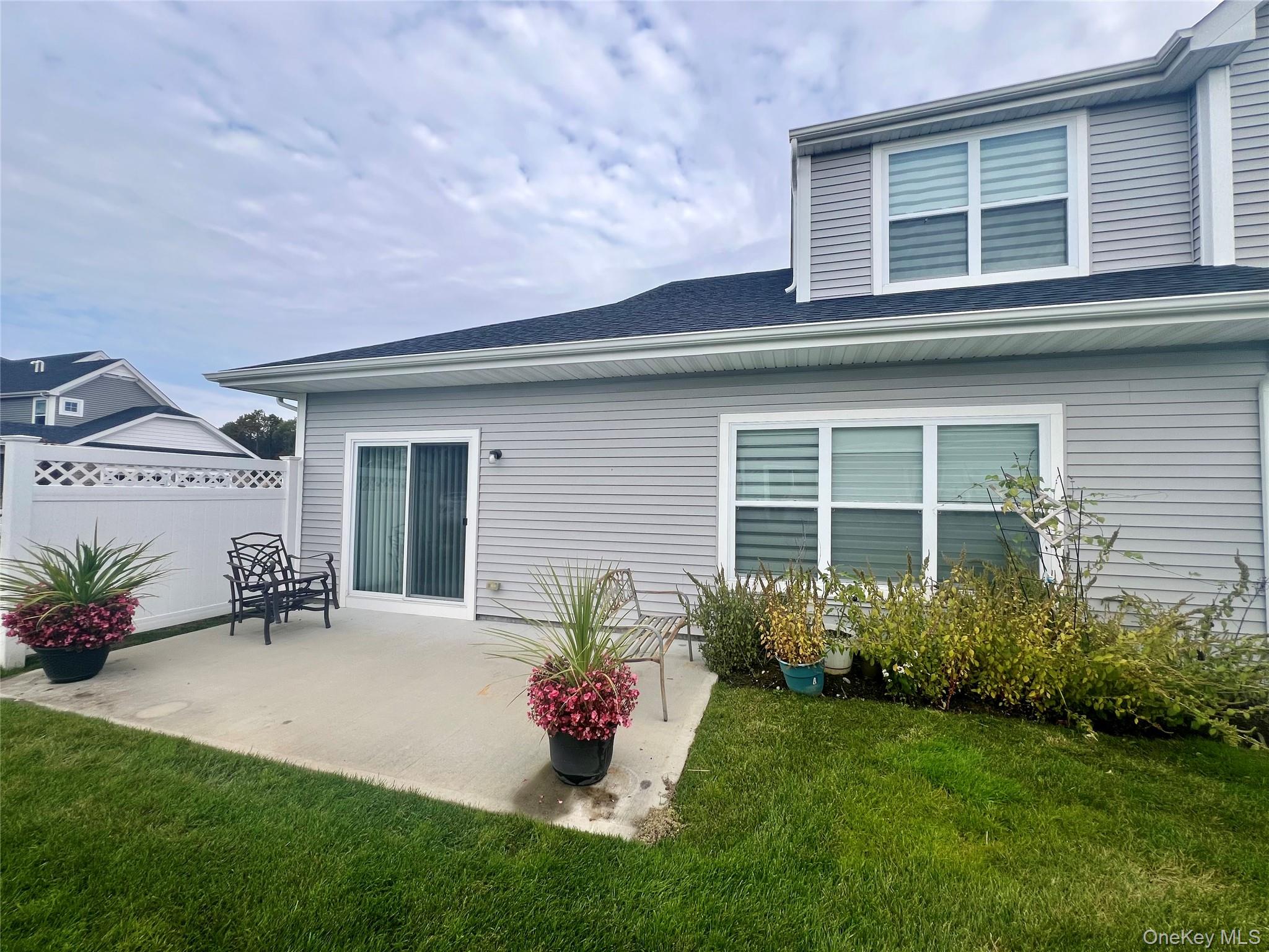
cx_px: 634
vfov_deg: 89.9
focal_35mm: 13
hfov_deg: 106.2
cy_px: 476
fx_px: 477
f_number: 1.8
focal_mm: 1.57
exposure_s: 1/576
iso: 32
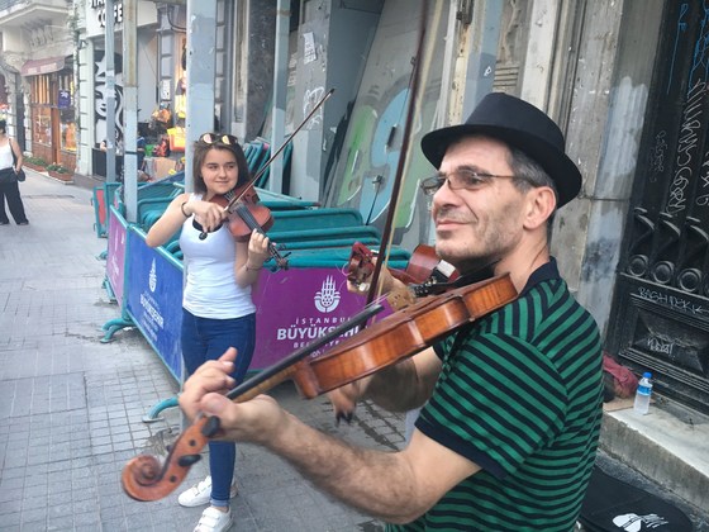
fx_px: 594
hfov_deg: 61.7
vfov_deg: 48.2
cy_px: 266
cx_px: 354
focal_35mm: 29
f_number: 2.2
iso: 100
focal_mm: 4.15
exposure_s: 1/33
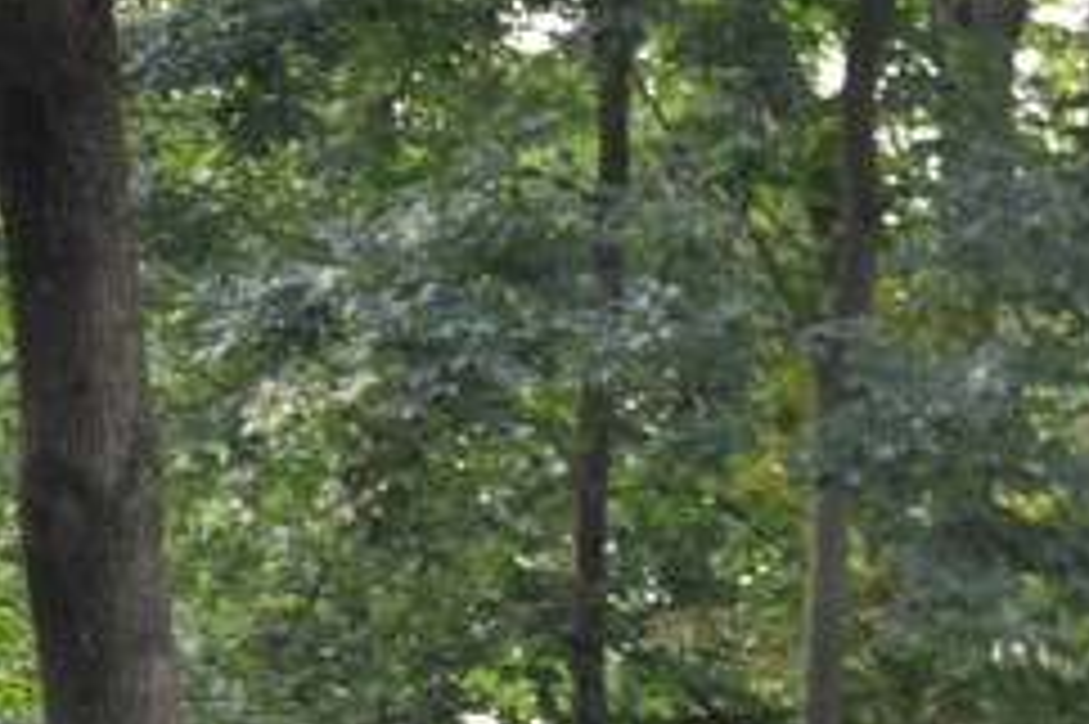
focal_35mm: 352
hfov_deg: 5.4
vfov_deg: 3.9
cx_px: 3654
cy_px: 508
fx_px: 10651
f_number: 4.5
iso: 320
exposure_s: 1/200
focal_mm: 35
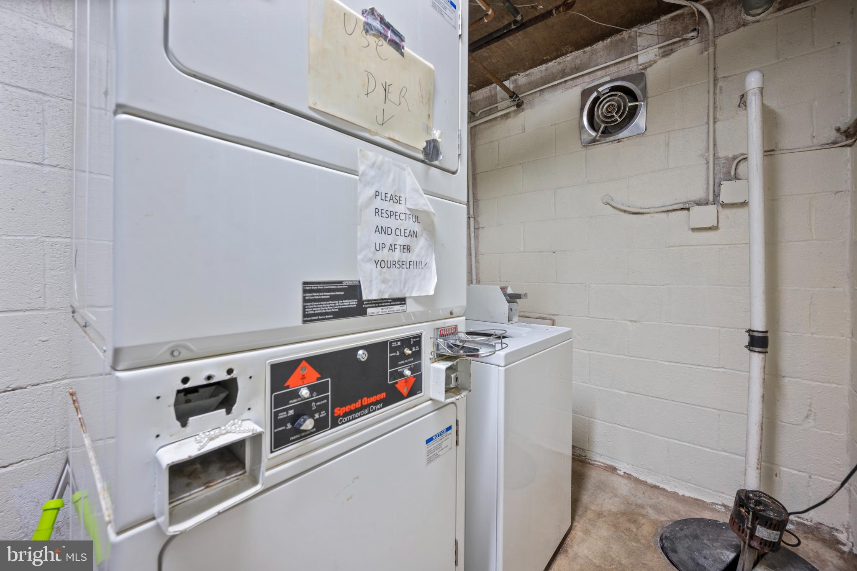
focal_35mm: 14
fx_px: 333
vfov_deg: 81.2
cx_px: 428
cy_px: 286
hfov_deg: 104.3
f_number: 8
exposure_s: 3
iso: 125
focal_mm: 14
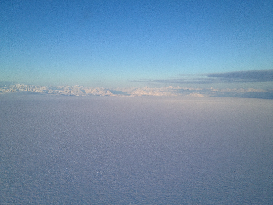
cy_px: 102
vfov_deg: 40.7
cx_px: 136
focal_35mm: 35
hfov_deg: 52.6
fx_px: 276
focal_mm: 4.28
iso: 50
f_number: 2.4
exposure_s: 1/1255
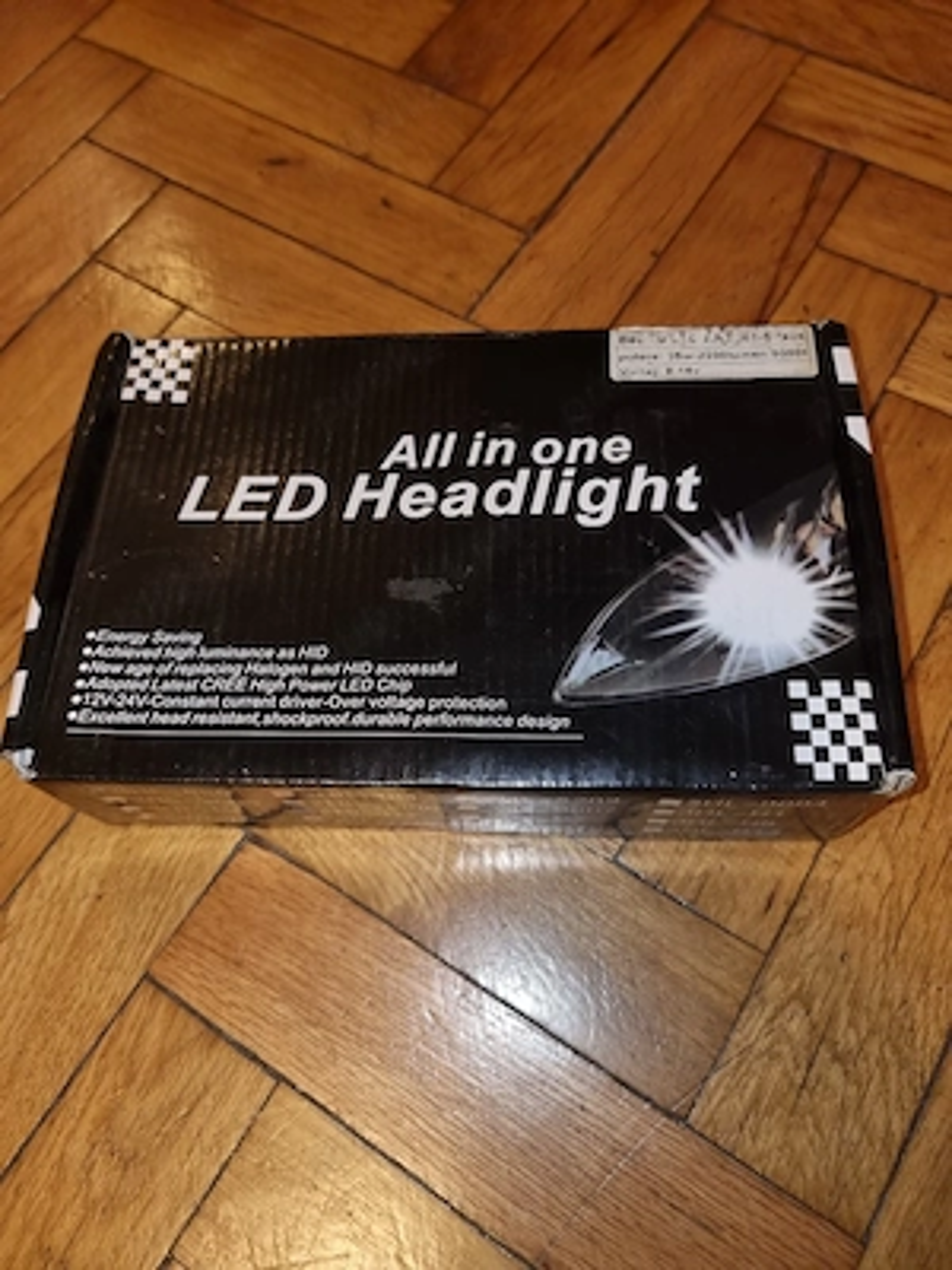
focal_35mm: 24
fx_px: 880
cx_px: 476
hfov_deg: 56.8
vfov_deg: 71.6
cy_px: 635
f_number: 1.8
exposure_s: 1/50
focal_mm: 6.7
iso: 160
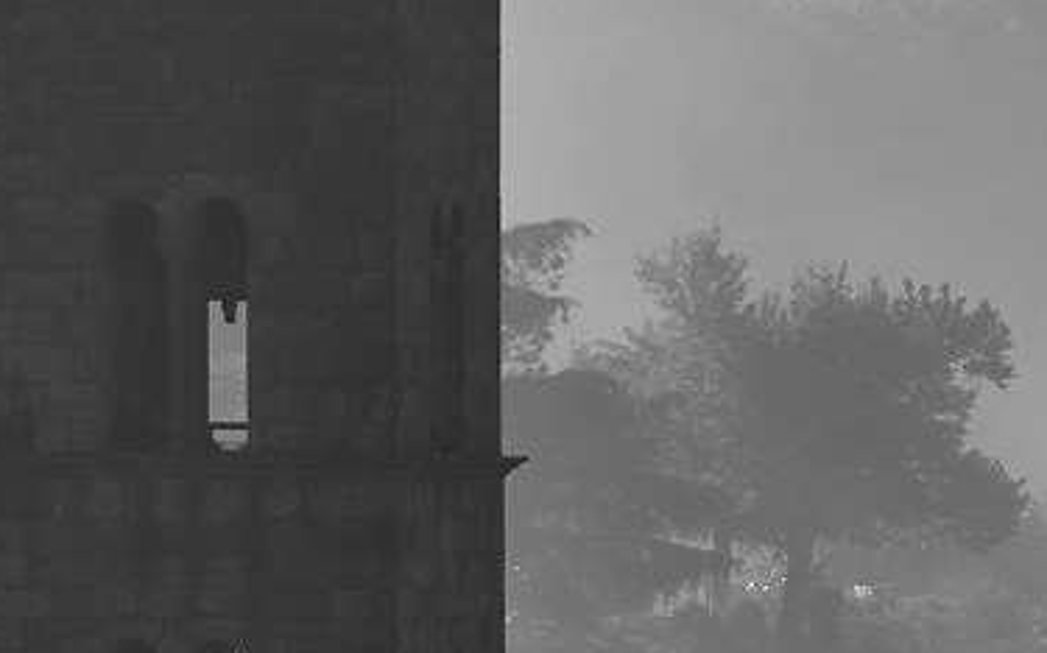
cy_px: 596
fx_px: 26981
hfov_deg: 2.2
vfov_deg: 1.4
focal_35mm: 946
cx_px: -1513
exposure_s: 1/250
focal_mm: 145
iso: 64
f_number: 8
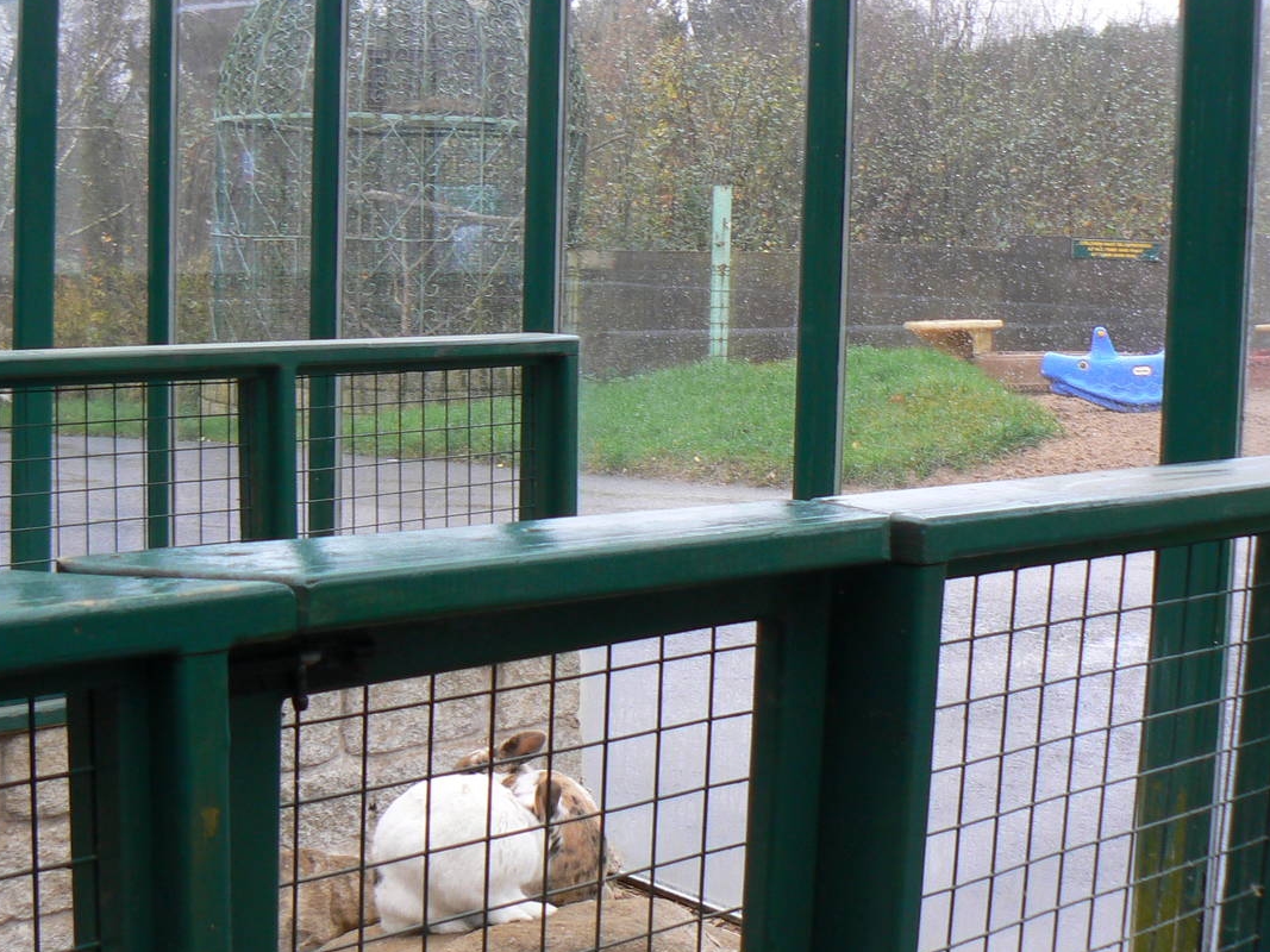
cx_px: 558
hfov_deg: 35.5
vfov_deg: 27.0
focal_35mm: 54
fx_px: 1981
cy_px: 413
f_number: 2.8
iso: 100
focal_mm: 6
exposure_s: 1/30
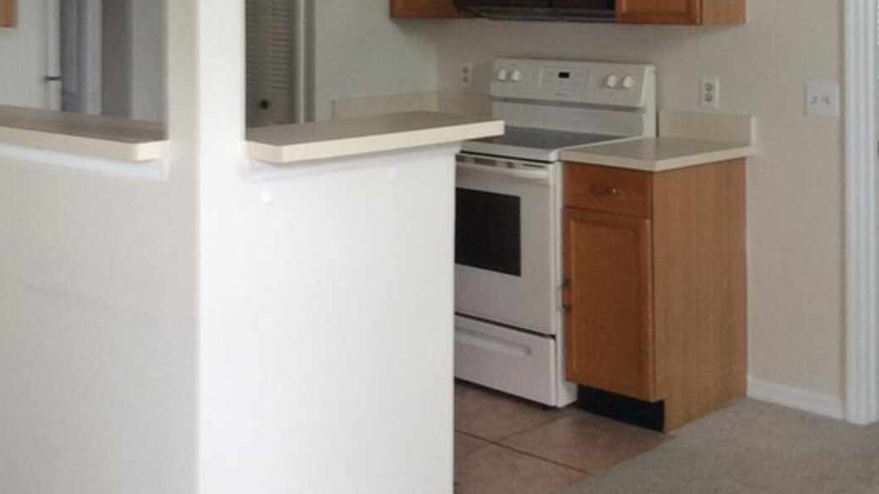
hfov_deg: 36.6
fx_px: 1328
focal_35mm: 57
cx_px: 386
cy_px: -21
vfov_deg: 20.3
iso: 64
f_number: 2.4
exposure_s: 1/24
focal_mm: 3.3
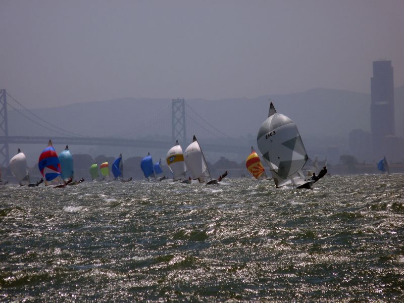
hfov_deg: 4.1
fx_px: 5672
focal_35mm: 486
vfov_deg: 3.1
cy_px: 152
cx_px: 202
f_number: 6.3
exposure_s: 1/1000
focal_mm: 86.4
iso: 100
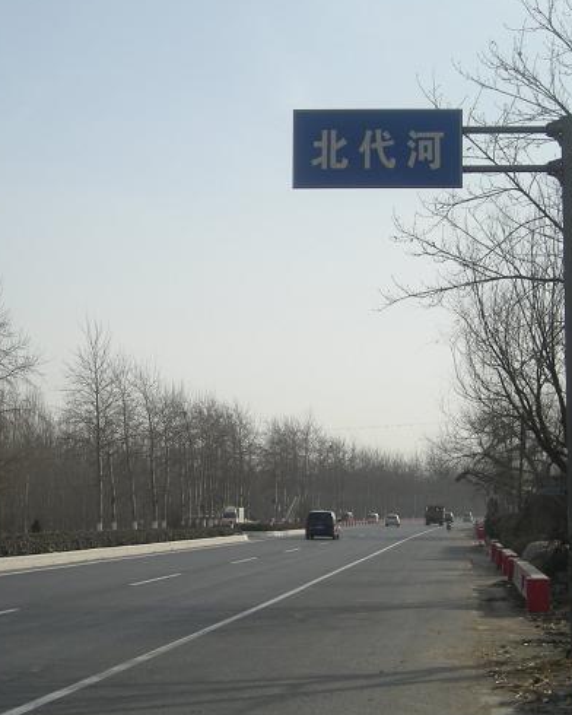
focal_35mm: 76
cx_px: 153
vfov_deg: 25.1
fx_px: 1608
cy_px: 337
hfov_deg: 20.0
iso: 50
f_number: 6.4
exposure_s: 1/236
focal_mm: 7.9
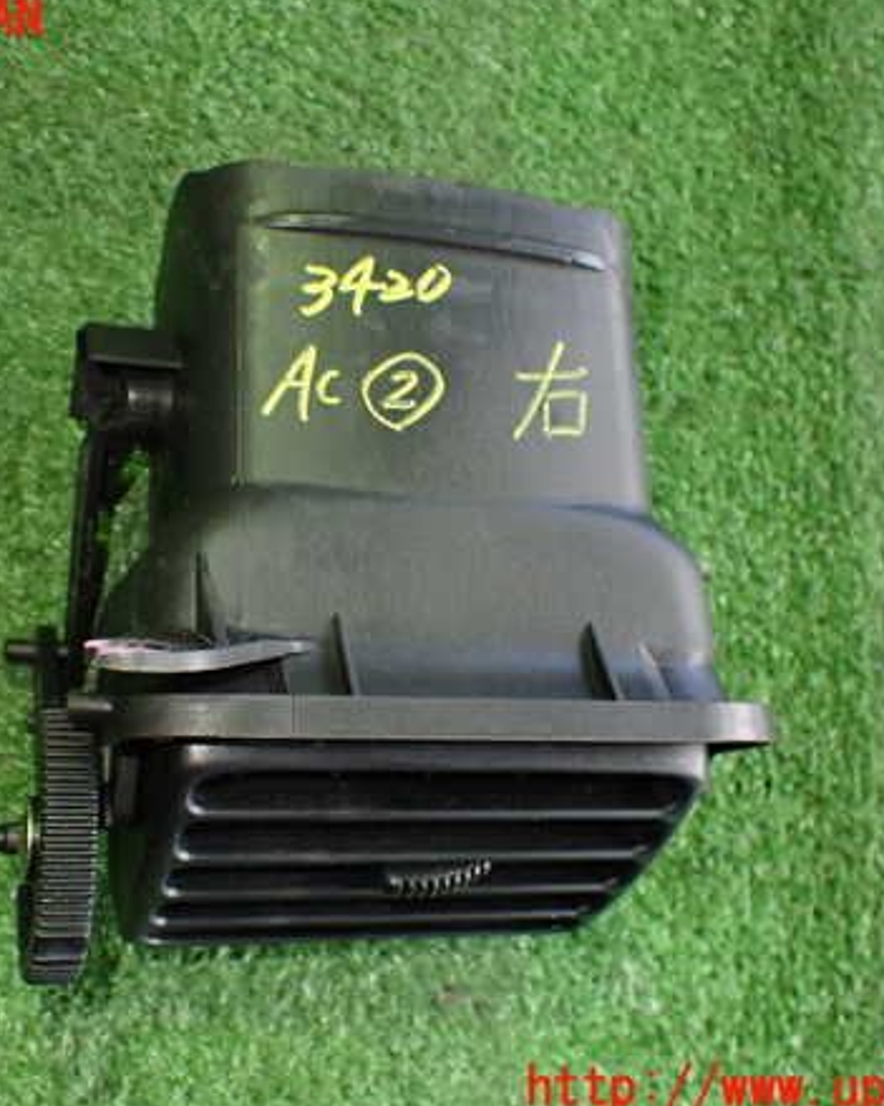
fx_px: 1309
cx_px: 340
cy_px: 554
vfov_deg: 45.8
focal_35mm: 40
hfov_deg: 37.1
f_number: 2.3
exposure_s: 1/100
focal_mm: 5.4
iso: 800
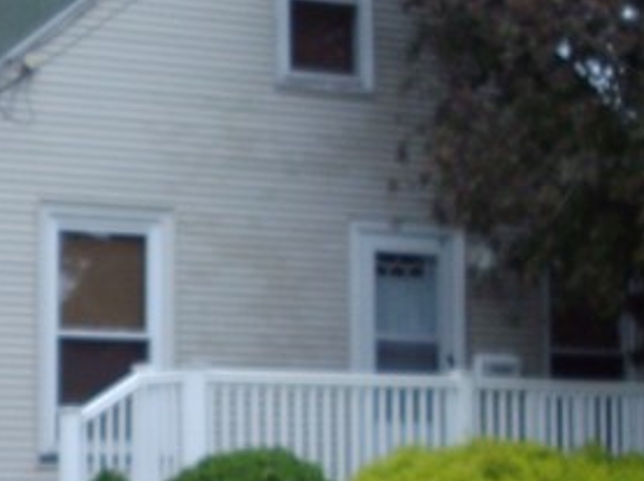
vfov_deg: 10.8
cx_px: -123
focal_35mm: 137
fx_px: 2545
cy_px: 335
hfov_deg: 14.0
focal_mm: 6.2
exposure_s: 1/250
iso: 89
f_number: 2.8
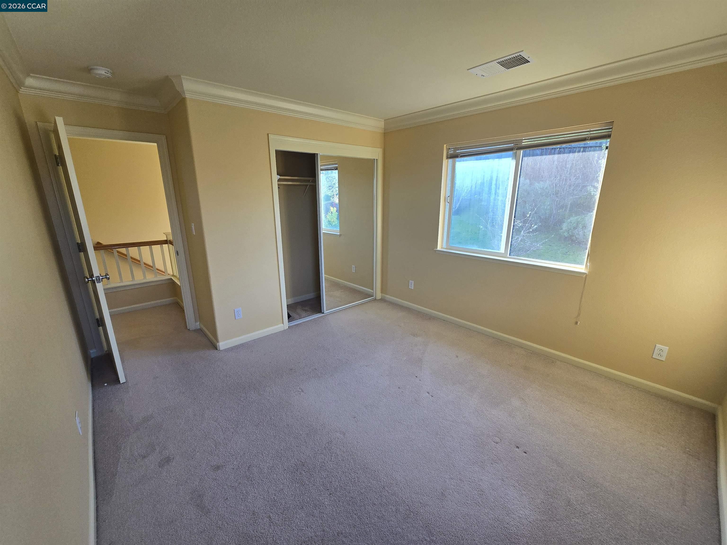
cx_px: 364
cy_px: 272
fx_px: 273
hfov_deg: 106.2
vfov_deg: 89.9
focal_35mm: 13
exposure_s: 1/120
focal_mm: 2.2
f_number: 2.2
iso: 100
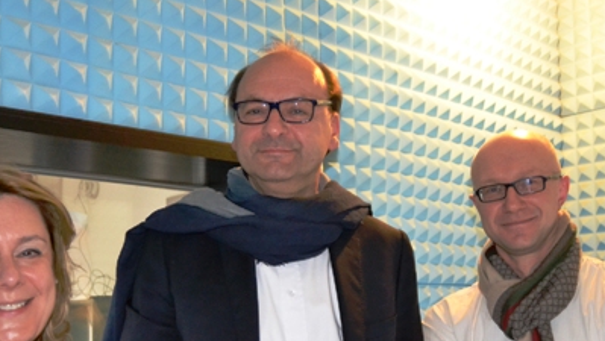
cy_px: 308
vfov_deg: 24.3
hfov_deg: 42.8
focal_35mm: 48
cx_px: 249
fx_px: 768
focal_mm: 19
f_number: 3.5
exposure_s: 1/60
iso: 2500
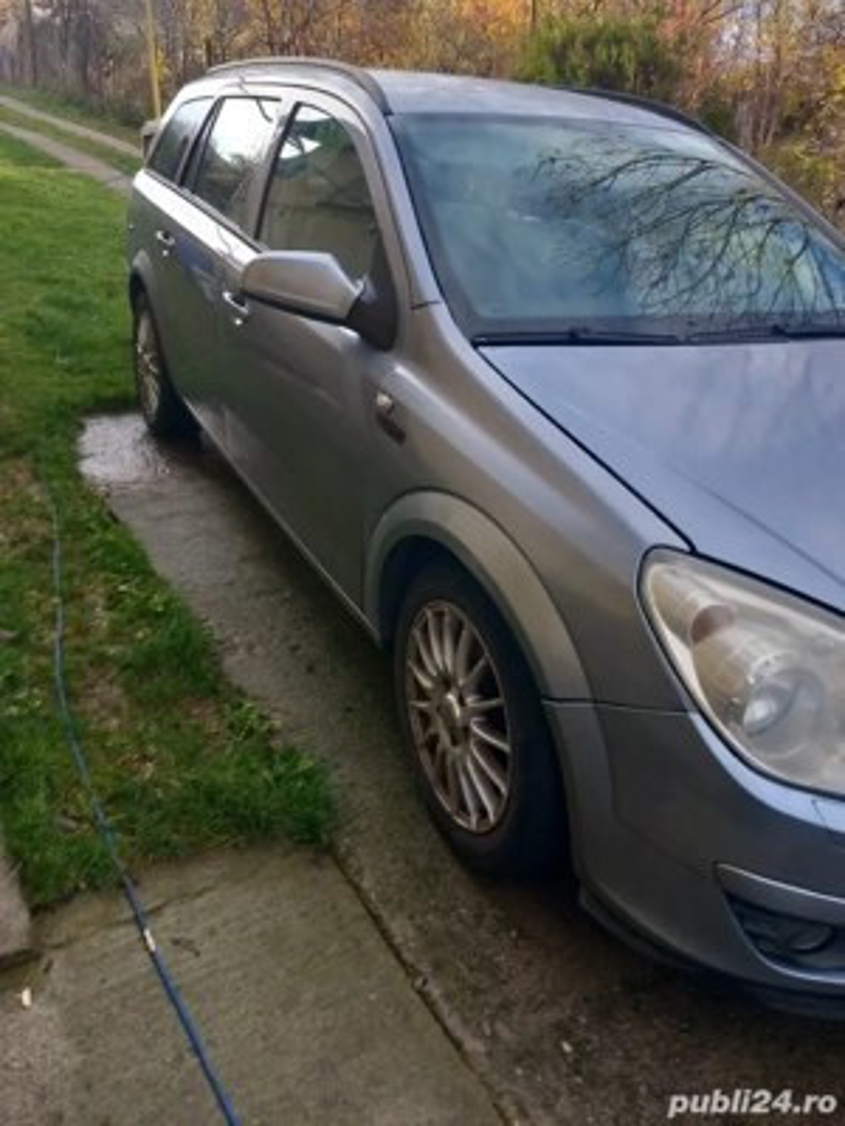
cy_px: 563
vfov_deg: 65.3
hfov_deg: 51.4
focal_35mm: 27
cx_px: 422
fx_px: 879
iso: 32
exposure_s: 1/100
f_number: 1.8
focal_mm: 4
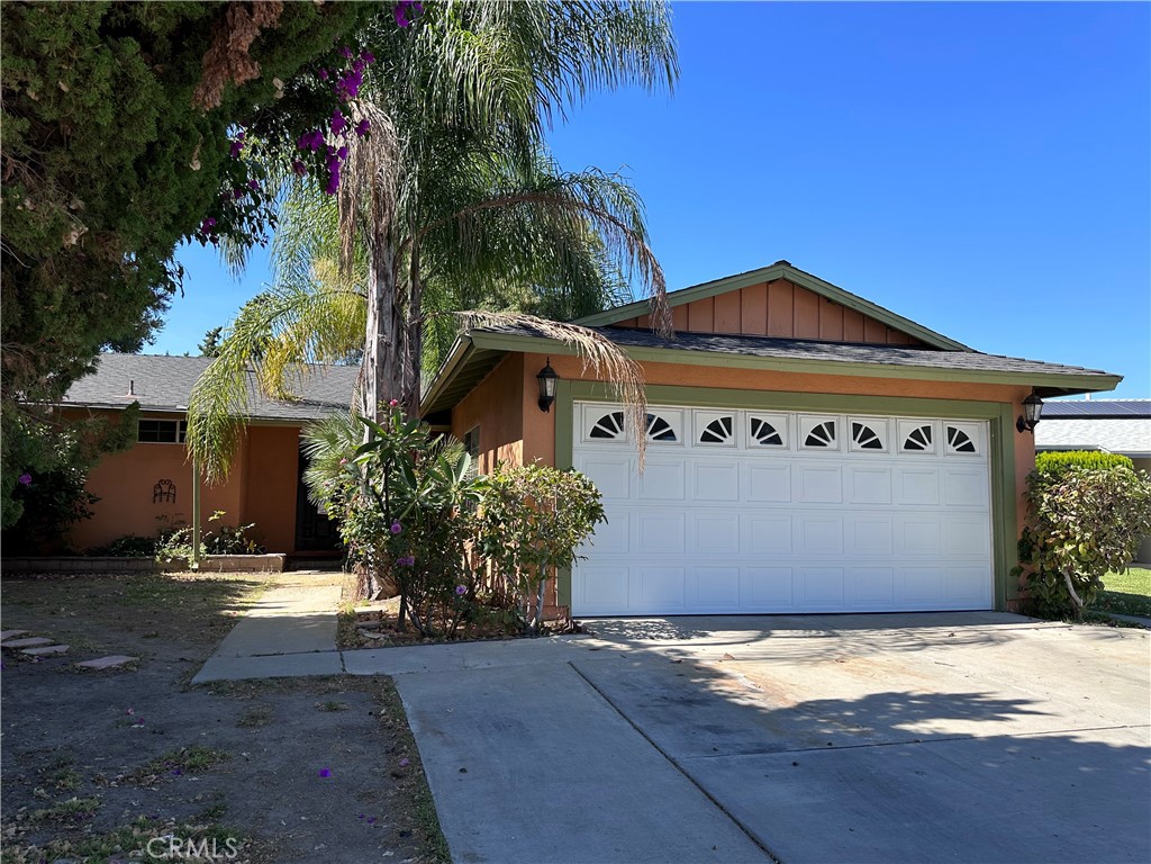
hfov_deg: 71.6
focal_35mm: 24
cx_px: 576
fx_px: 798
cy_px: 432
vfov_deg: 56.8
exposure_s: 1/2203
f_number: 1.78
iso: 80
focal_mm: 6.86
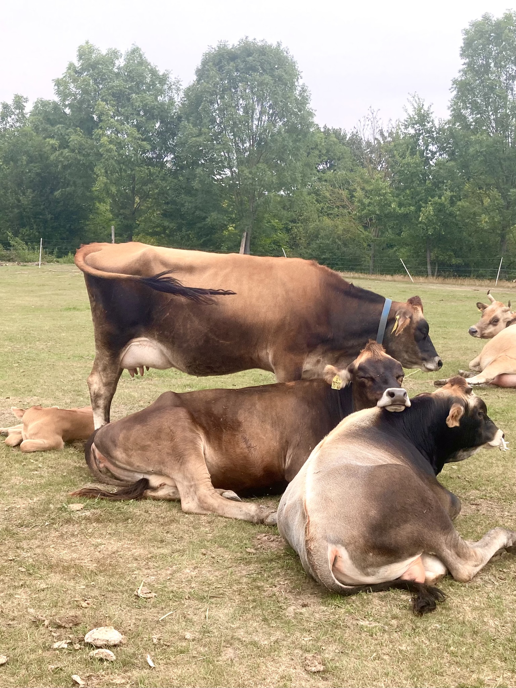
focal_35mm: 28
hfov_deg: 49.7
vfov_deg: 63.4
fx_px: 557
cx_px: 258
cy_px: 344
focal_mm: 3.99
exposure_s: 1/774
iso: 20
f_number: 1.8
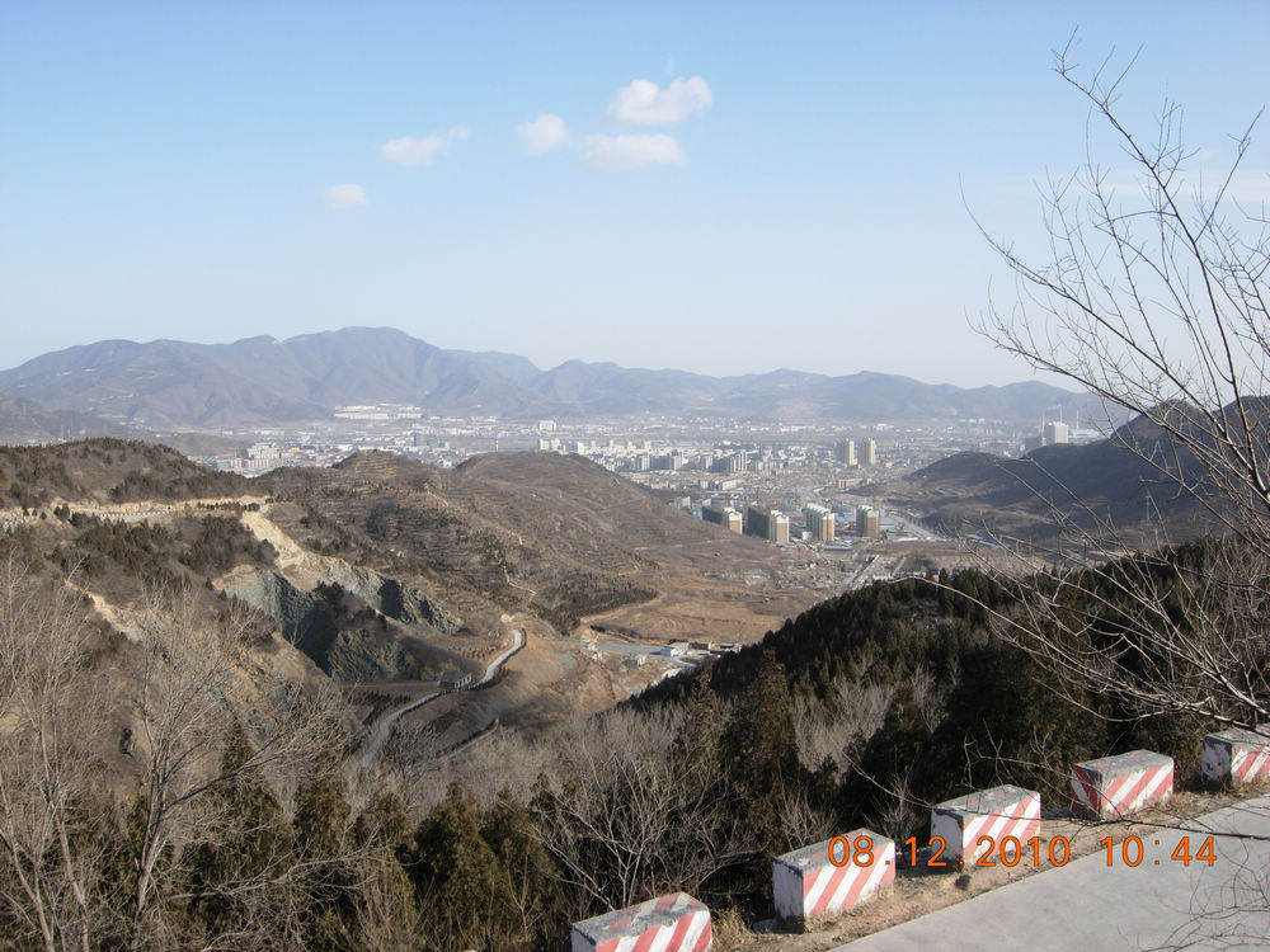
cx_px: 635
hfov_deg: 51.4
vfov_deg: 39.7
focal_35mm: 36
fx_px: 1321
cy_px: 476
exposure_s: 1/279
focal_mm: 7.5
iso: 50
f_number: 5.4
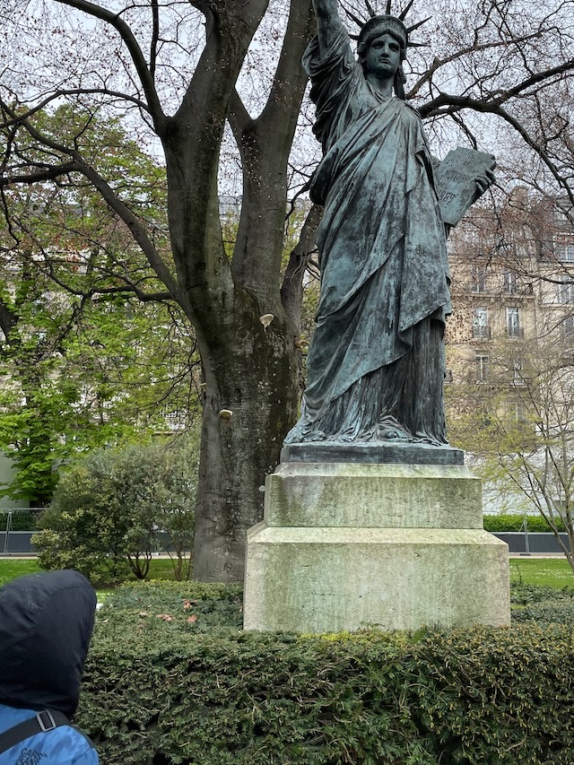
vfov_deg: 47.6
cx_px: 352
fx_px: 862
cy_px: 308
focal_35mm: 39
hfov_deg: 36.7
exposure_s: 1/707
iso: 32
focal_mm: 4.2
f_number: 1.6
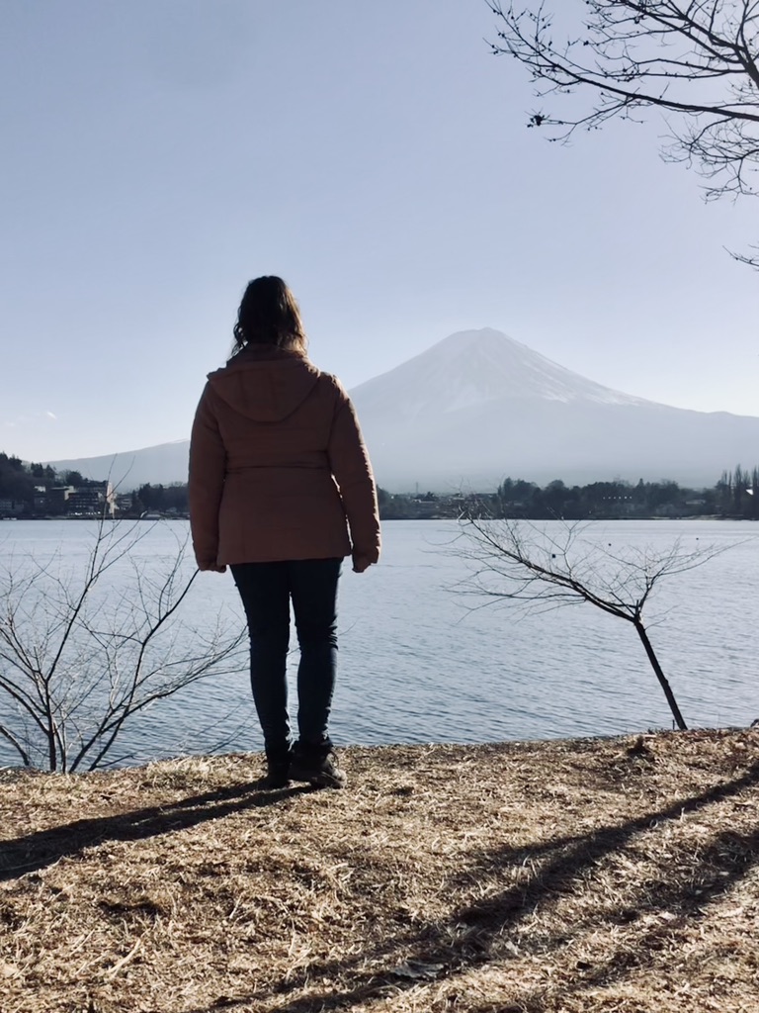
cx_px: 380
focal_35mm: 28
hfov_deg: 49.7
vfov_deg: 63.4
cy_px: 506
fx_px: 819
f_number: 1.8
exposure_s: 1/3436
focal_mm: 3.99
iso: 20
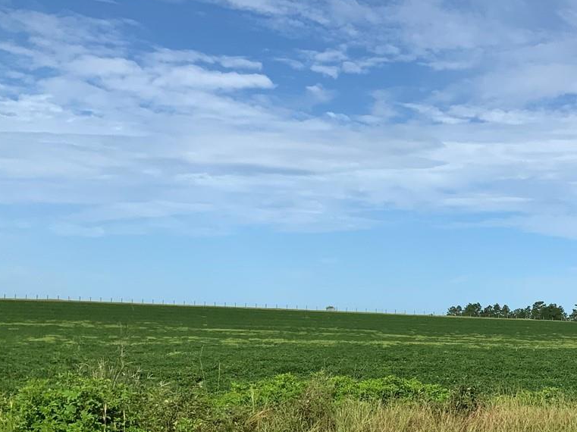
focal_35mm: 61
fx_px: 1016
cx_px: 528
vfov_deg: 23.6
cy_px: 351
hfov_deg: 30.2
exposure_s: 1/3125
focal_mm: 3
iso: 20
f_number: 1.8
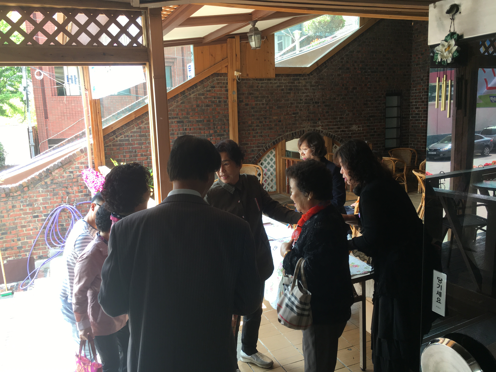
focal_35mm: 29
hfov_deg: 61.7
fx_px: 416
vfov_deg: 48.2
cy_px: 186
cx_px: 248
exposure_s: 1/60
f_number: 2.2
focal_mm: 4.15
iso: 32
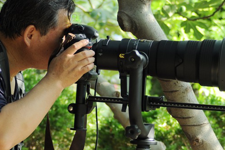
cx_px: 102
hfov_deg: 11.0
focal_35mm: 188
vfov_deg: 7.3
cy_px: 84
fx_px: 1173
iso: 280
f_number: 5
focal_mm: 70
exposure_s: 1/100
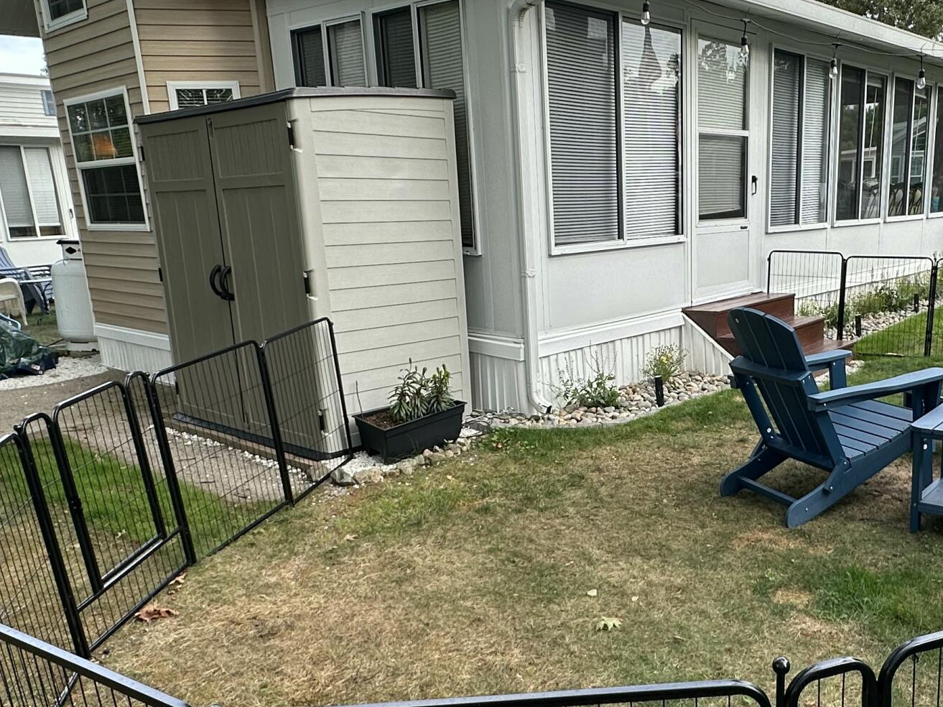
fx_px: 871
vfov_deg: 43.9
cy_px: 434
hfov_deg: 55.9
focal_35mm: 32
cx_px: 612
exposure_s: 1/221
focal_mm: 2.22
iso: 40
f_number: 2.2
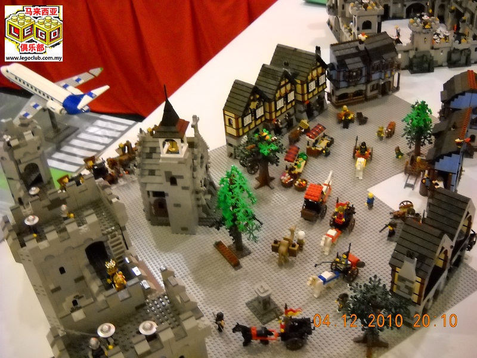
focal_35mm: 41
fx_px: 565
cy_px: 179
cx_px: 238
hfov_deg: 45.8
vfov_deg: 35.1
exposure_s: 1/54
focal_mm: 6.72
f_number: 3.1
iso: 800
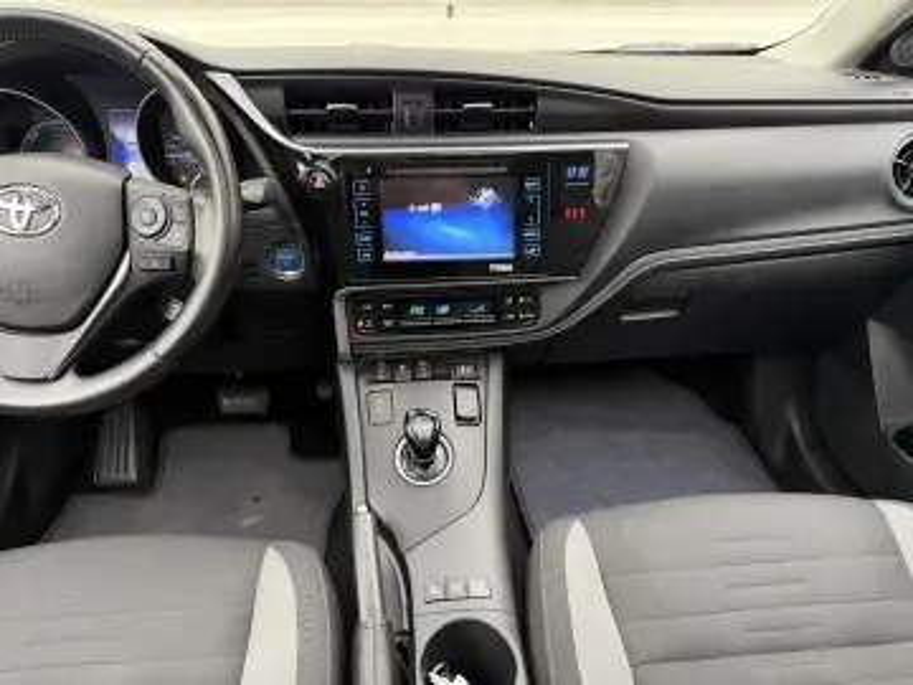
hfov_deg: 71.6
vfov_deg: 56.8
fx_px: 633
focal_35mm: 24
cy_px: 342
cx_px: 456
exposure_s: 1/60
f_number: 1.78
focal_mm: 6.76
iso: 500
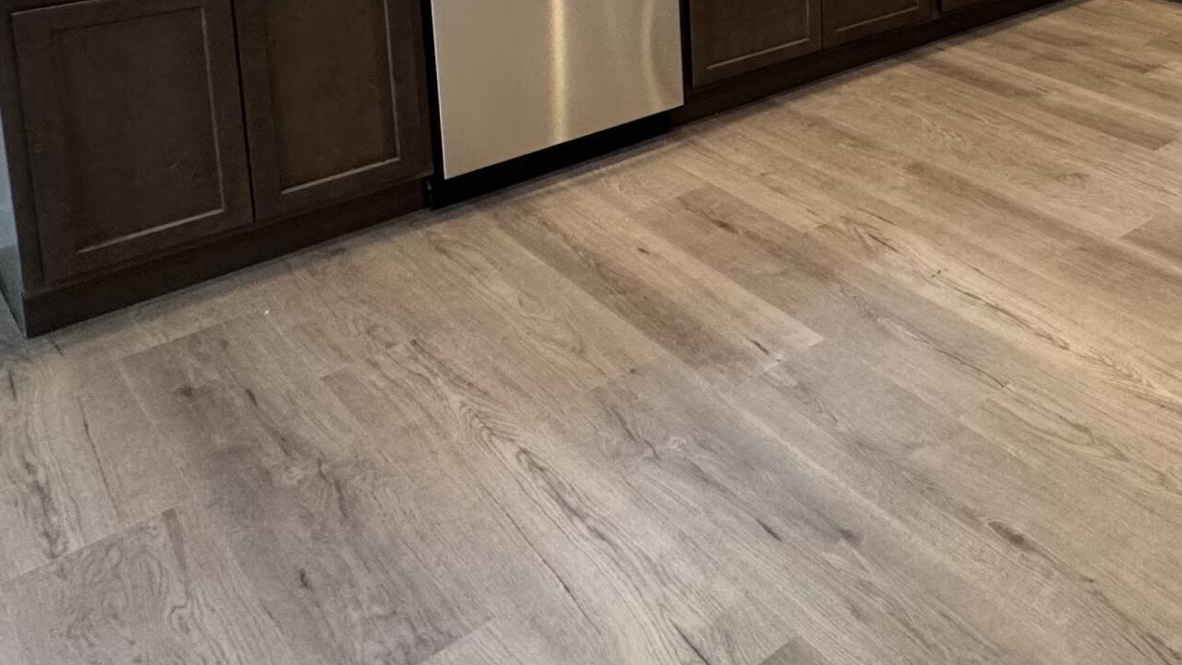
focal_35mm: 36
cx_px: 1221
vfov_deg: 27.7
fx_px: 1128
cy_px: -184
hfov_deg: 45.3
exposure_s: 1/60
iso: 200
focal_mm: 2.22
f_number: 2.2
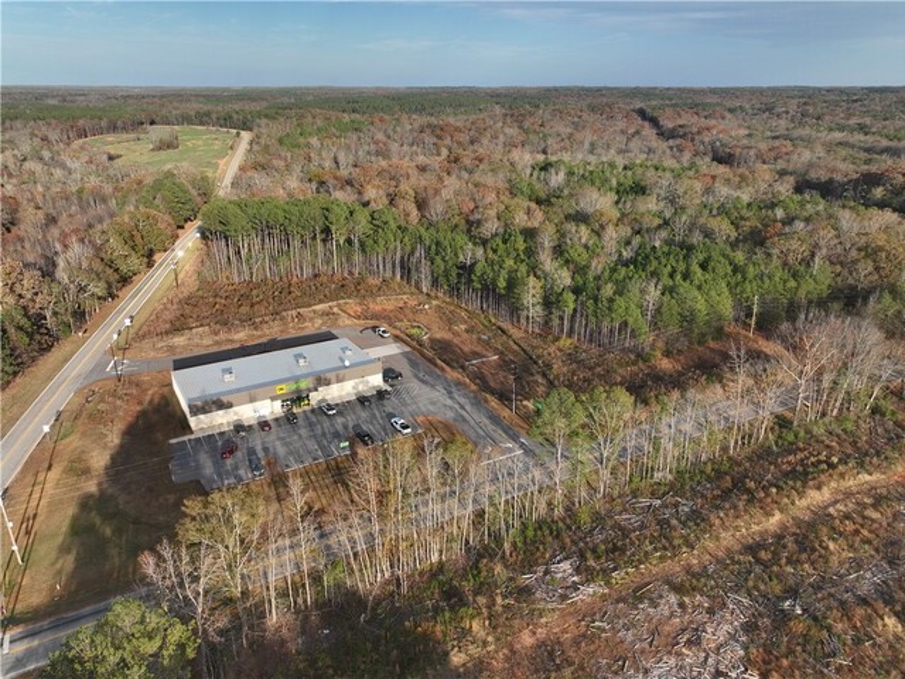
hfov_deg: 71.6
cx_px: 452
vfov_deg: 56.8
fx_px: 627
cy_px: 340
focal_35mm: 24
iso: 120
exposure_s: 1/200
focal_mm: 12.29
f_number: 2.8
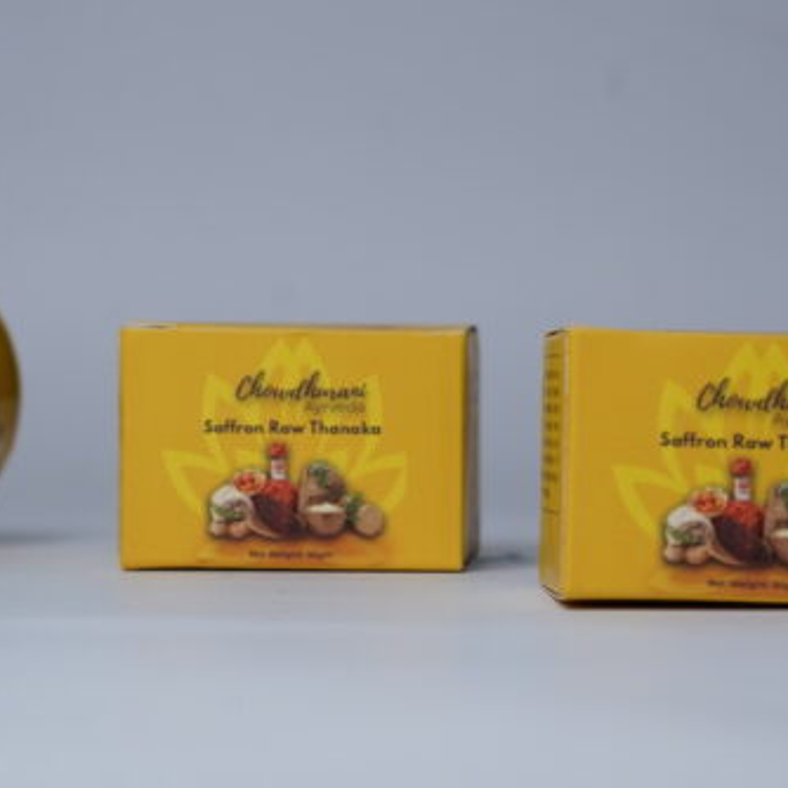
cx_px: 356
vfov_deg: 9.0
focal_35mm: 194
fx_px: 4996
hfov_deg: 9.0
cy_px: 319
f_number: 7.1
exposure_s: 1/200
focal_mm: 85
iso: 400
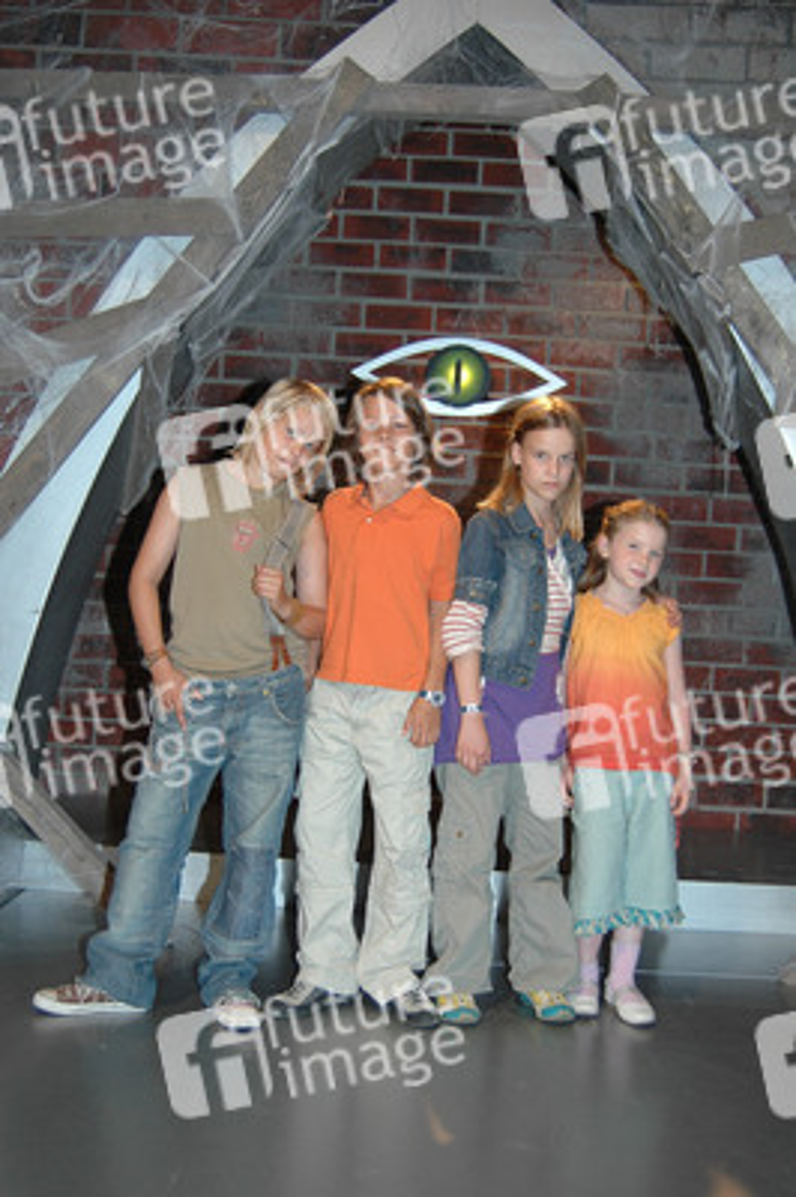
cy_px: 598
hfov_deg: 30.8
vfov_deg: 45.0
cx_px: 398
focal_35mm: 44
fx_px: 1445
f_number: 5
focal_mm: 29
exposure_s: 1/60
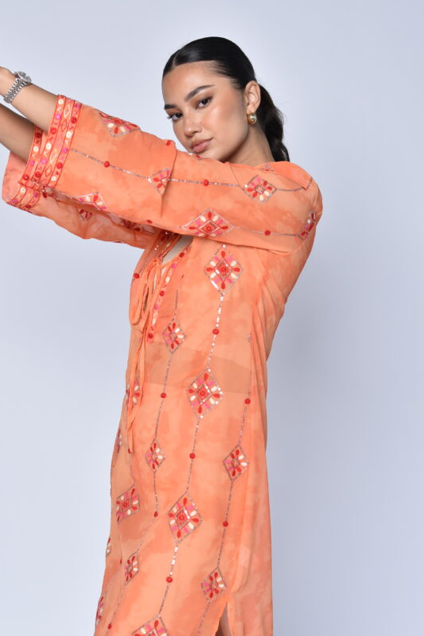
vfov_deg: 30.2
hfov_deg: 20.4
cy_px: 256
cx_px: 169
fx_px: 1177
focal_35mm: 67
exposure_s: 1/200
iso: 100
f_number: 4
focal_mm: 35
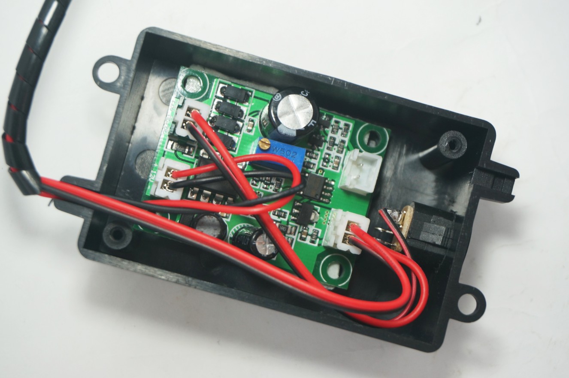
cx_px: 284
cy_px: 189
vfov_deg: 21.0
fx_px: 1018
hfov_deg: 31.2
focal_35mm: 64
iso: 400
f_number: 6.3
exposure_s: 1/60
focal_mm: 43
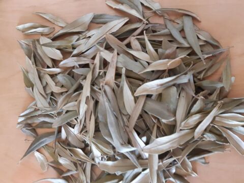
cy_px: 92
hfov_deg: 67.3
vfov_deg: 53.1
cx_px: 122
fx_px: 183
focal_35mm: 26
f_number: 1.7
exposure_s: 1/25
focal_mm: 3.93
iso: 250
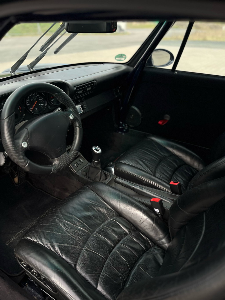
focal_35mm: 26
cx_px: 112
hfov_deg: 53.1
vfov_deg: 67.3
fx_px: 225
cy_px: 150
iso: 50
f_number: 1.6
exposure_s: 1/676
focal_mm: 5.1
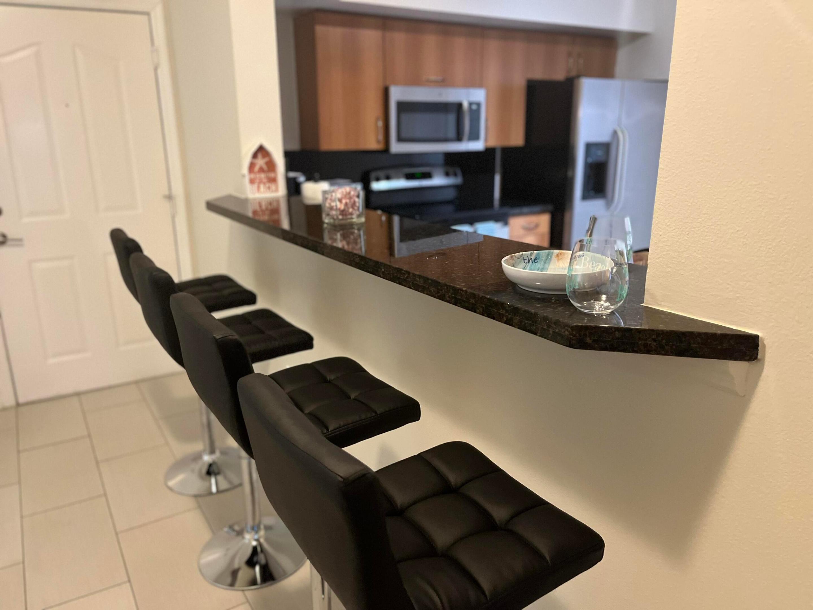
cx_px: 406
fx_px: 611
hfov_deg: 67.3
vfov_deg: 53.1
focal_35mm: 26
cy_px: 305
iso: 500
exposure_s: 1/60
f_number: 1.6
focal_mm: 5.1
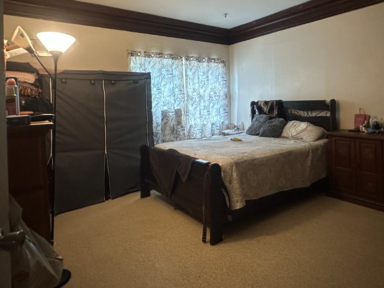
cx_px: 222
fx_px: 266
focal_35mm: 24
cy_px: 96
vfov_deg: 55.6
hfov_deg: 71.1
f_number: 2.2
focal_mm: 2.22
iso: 1000
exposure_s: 1/60
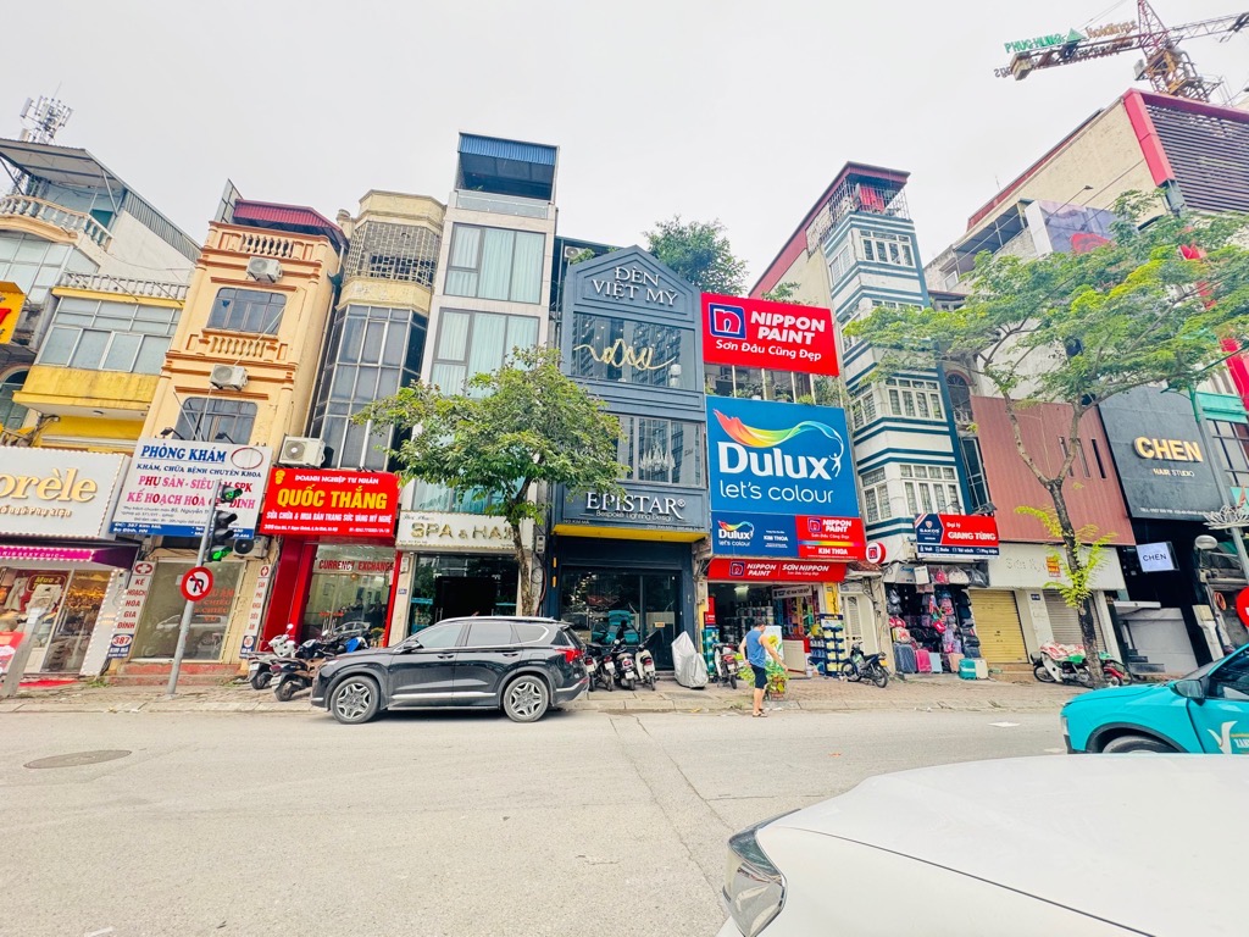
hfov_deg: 102.1
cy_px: 468
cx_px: 624
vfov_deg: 85.7
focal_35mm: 14
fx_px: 505
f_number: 2.2
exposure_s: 1/99
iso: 50
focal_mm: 2.22
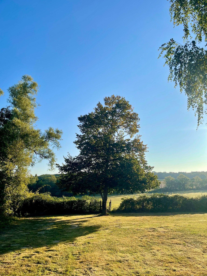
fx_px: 199
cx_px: 104
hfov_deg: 54.9
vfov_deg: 69.4
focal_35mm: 25
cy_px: 138
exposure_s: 1/3663
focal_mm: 5.1
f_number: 1.6
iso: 32
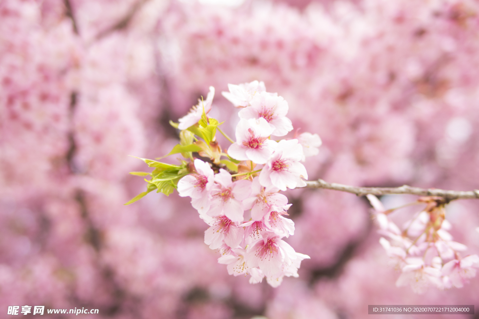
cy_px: 160
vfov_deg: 29.2
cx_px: 240
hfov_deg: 42.8
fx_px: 612
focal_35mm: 46
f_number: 2.5
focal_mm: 31
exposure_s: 1/500
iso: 100
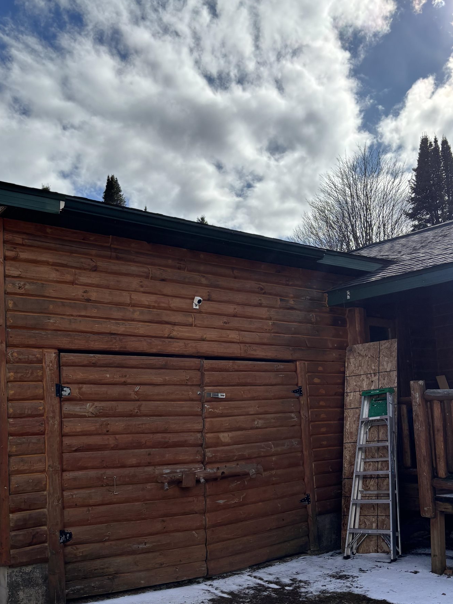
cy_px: 371
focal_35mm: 34
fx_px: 593
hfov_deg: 41.7
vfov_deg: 53.5
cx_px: 196
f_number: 1.6
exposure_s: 1/5618
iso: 50
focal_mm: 5.96
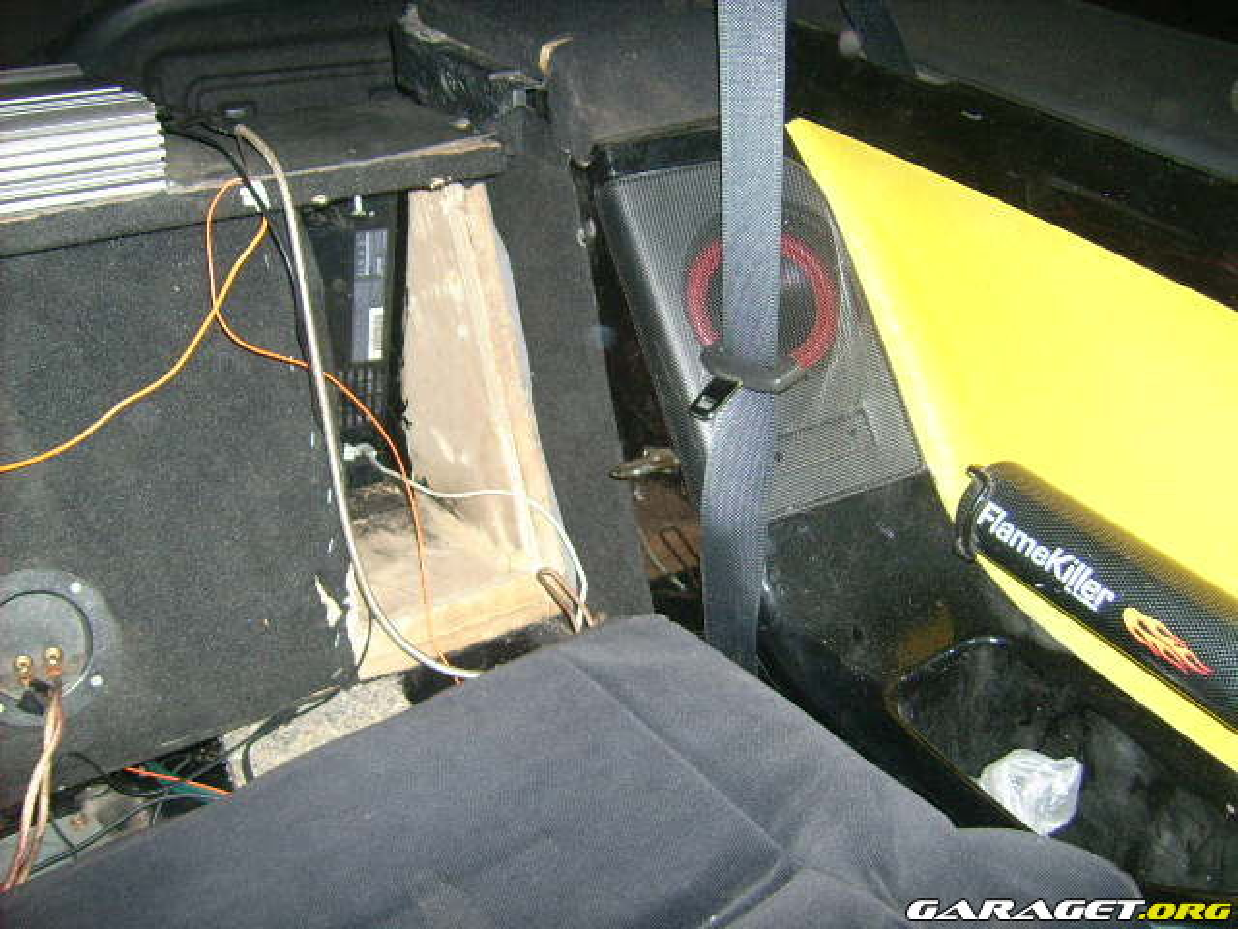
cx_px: 619
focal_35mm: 35
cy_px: 464
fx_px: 1252
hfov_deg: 52.6
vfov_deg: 40.7
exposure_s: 1/60
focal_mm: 5.95
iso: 100
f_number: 2.8
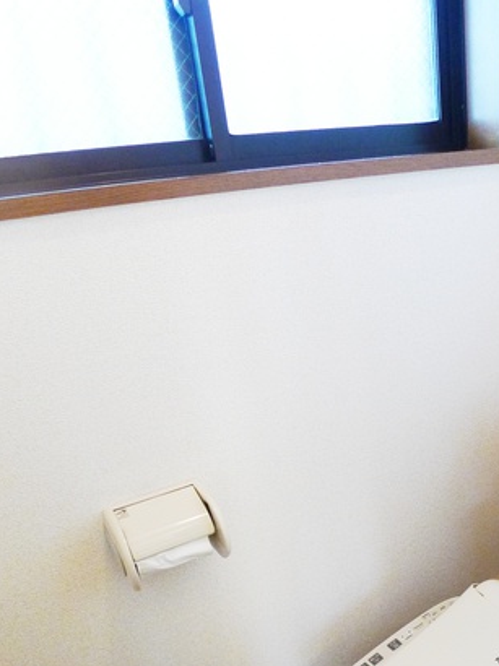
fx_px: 789
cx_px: 371
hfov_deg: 34.4
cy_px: 473
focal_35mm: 41
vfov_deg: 44.7
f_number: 2
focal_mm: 5.1
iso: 320
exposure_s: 1/30
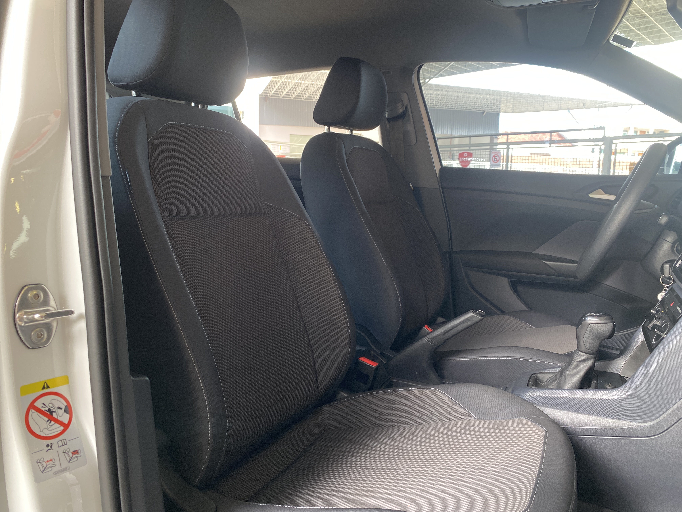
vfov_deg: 53.1
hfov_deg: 67.3
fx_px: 512
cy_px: 256
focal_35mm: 26
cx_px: 341
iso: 125
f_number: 1.8
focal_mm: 4.25
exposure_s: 1/71
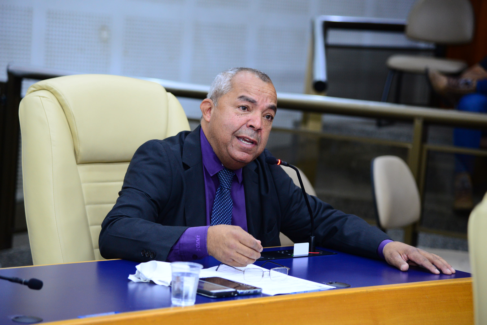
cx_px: 244
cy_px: 162
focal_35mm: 120
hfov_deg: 17.1
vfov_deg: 11.4
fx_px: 1624
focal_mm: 120
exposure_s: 1/60
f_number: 4
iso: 1600
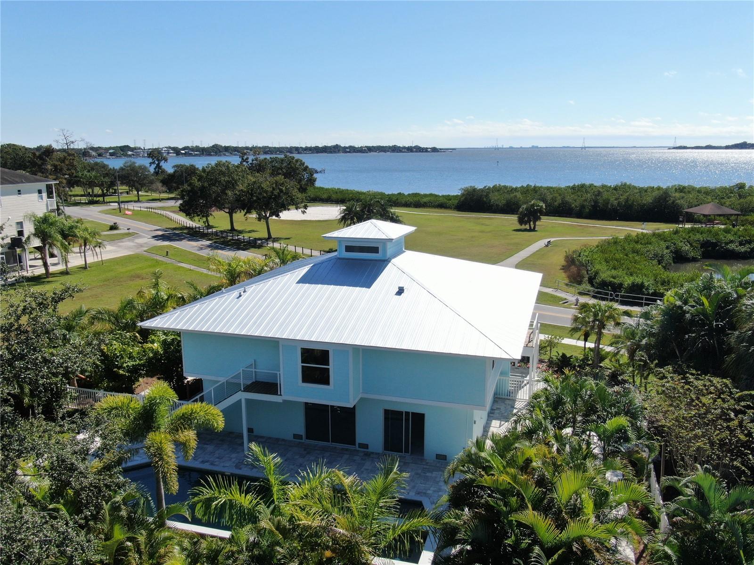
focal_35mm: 29
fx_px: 632
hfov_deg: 61.7
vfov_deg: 48.2
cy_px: 282
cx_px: 377
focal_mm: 5.11
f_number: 3
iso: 100
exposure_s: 1/1250
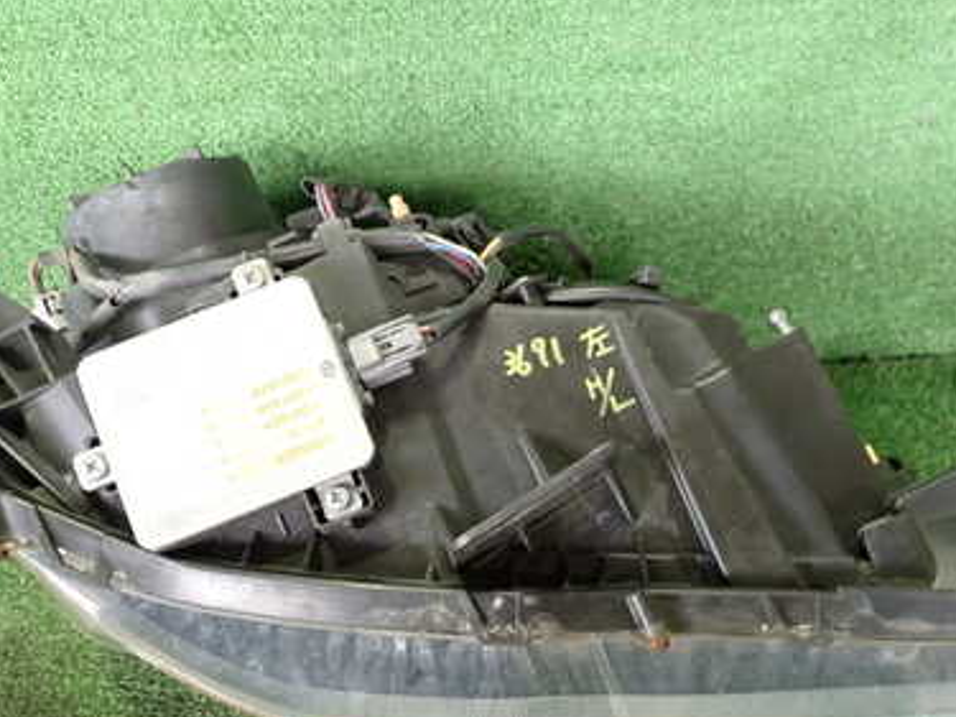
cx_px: 518
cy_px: 431
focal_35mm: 40
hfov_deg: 46.8
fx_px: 1104
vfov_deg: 35.8
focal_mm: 4.5
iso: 400
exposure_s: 1/30
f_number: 2
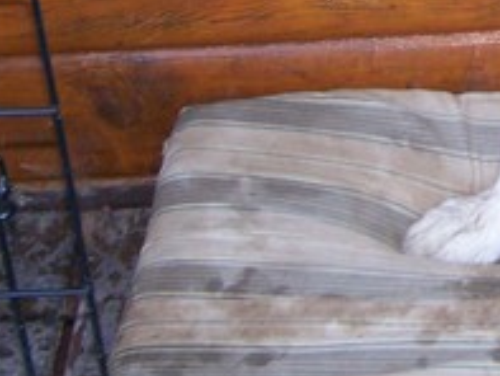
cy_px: -152
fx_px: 2255
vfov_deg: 9.3
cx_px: 689
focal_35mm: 156
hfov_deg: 12.2
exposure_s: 1/80
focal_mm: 8
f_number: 3
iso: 160
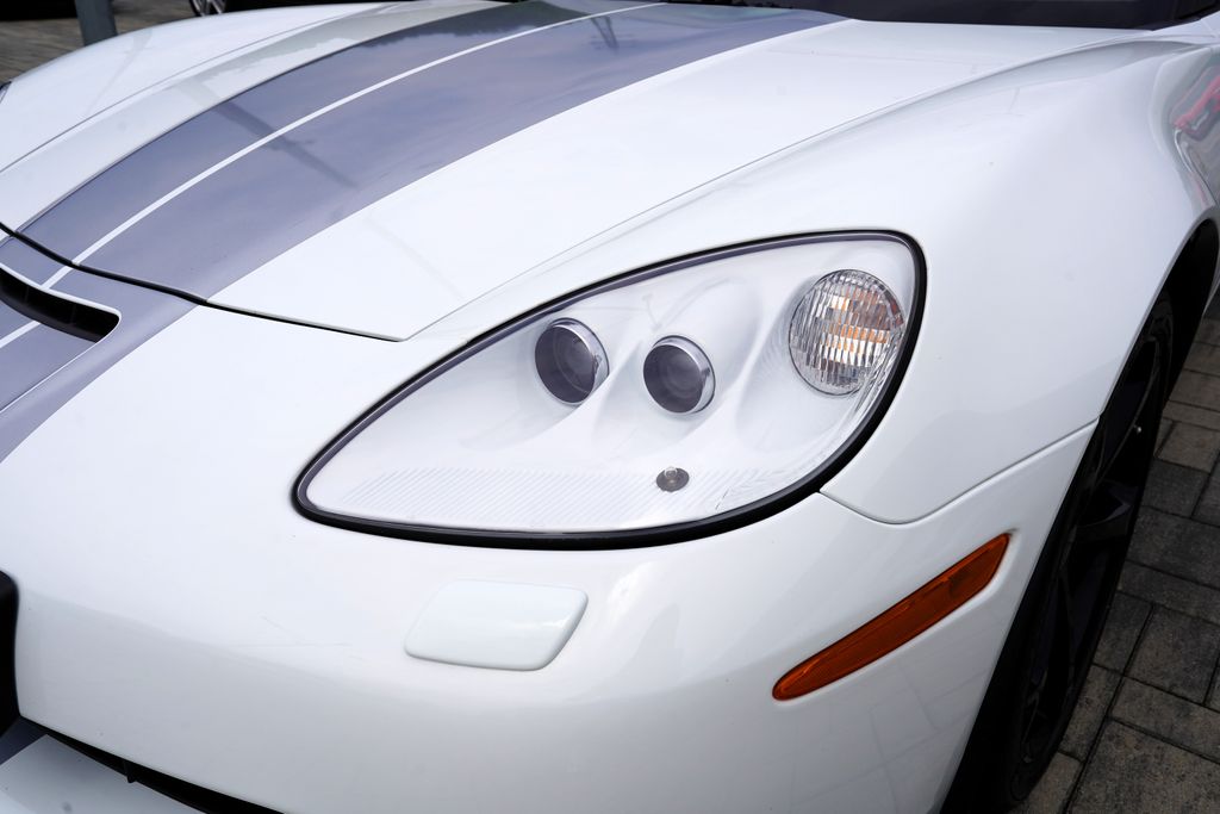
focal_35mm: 29
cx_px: 610
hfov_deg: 63.7
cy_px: 407
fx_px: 983
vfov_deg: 45.0
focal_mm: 29
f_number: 10
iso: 100
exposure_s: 1/400
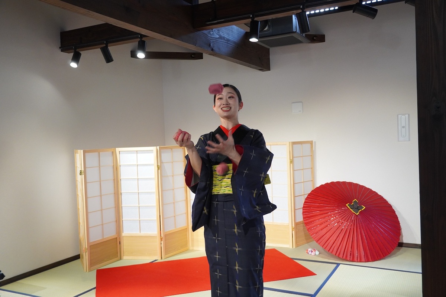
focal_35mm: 33
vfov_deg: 40.0
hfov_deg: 57.2
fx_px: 409
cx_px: 223
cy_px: 148
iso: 1000
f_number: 4
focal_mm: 22
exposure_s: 1/160
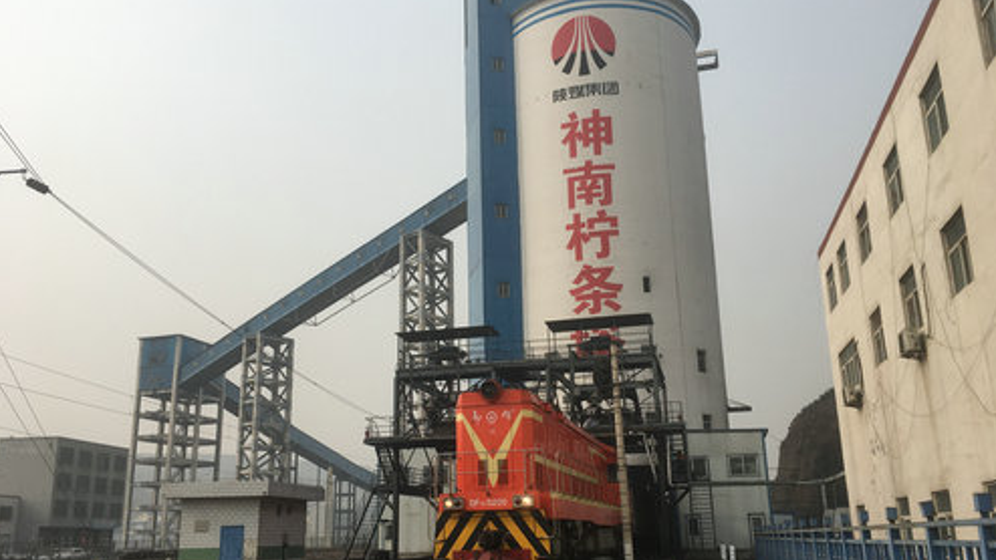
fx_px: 845
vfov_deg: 36.6
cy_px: 321
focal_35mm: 32
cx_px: 498
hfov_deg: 61.0
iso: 25
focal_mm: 4.15
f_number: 2.2
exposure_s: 1/2137
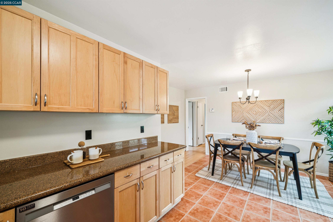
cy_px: 111
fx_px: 130
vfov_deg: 81.2
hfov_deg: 104.2
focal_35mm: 14
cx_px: 166
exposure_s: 1/4
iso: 400
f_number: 9
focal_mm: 14
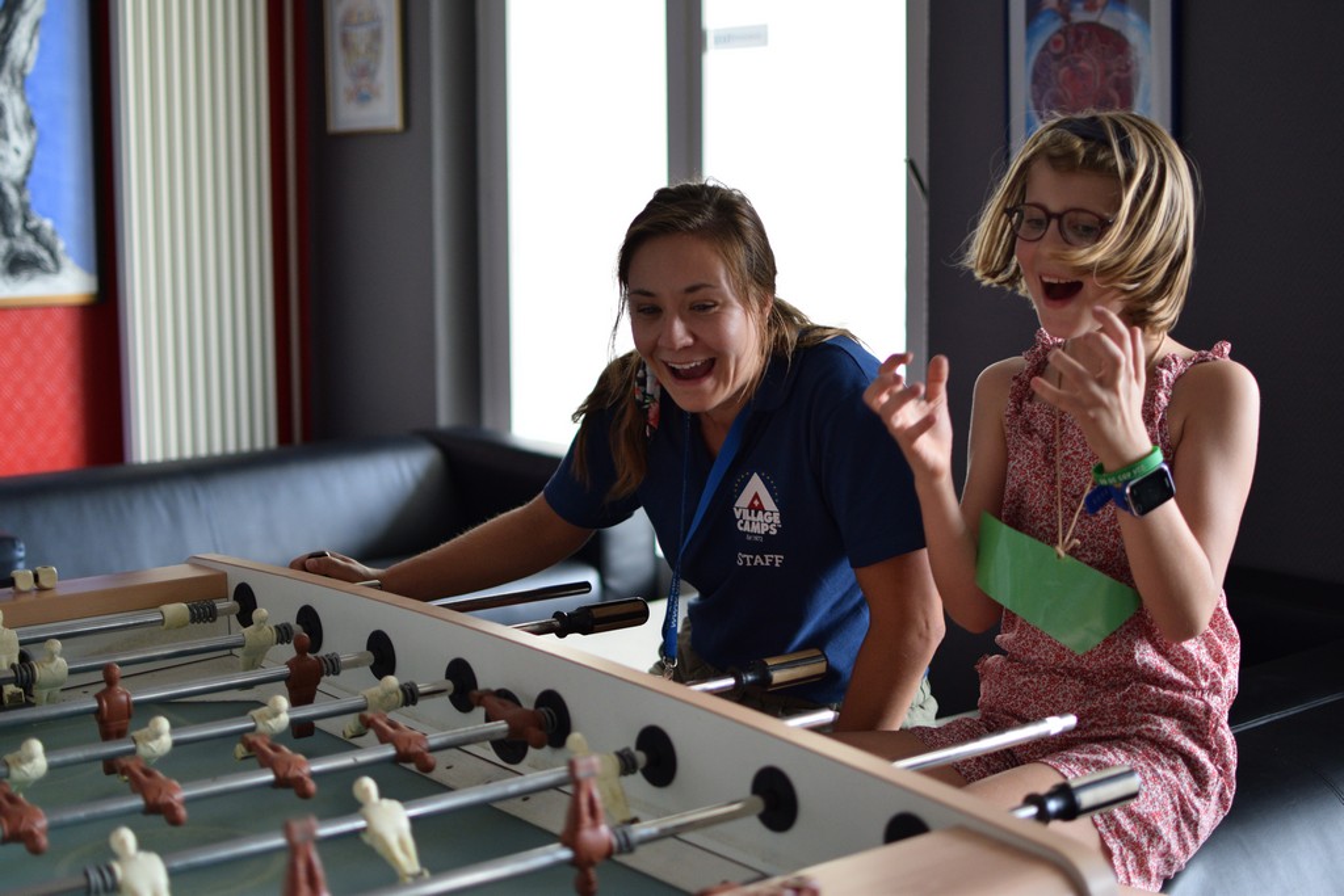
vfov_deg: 25.8
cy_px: 448
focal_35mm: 52
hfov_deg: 37.8
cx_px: 672
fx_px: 1960
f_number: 1.8
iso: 500
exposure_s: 1/320
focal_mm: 35
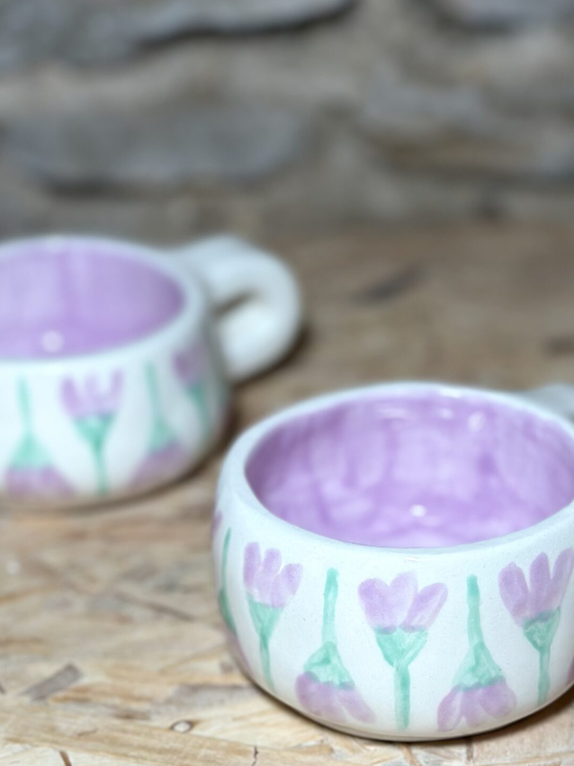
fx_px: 1880
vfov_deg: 23.0
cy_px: 378
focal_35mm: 85
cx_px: 268
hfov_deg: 17.4
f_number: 1.78
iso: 100
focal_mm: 6.86
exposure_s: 1/121
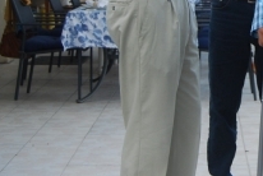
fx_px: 1024
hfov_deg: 14.2
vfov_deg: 9.7
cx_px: 318
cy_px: -32
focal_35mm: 140
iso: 200
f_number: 4.5
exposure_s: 1/80
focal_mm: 32
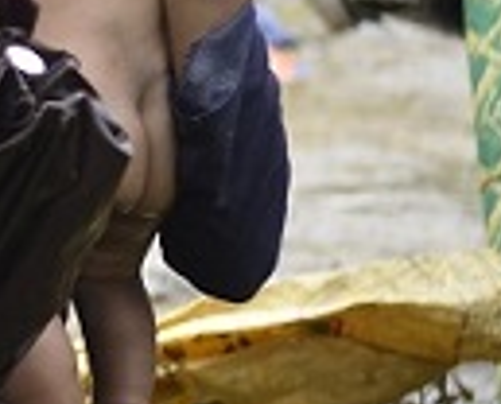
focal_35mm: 328
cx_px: -466
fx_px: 4878
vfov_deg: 4.7
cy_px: -196
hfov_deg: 5.8
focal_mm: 55
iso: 200
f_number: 3.5
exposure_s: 1/320
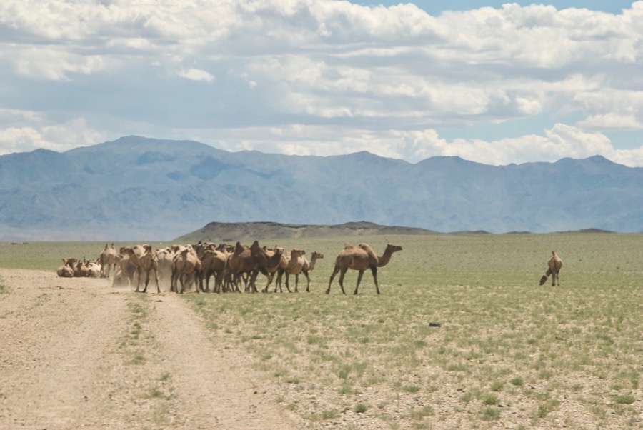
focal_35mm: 165
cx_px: 322
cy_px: 215
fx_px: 2950
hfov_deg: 12.4
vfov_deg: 8.3
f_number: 6.3
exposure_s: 1/640
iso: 200
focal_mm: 110
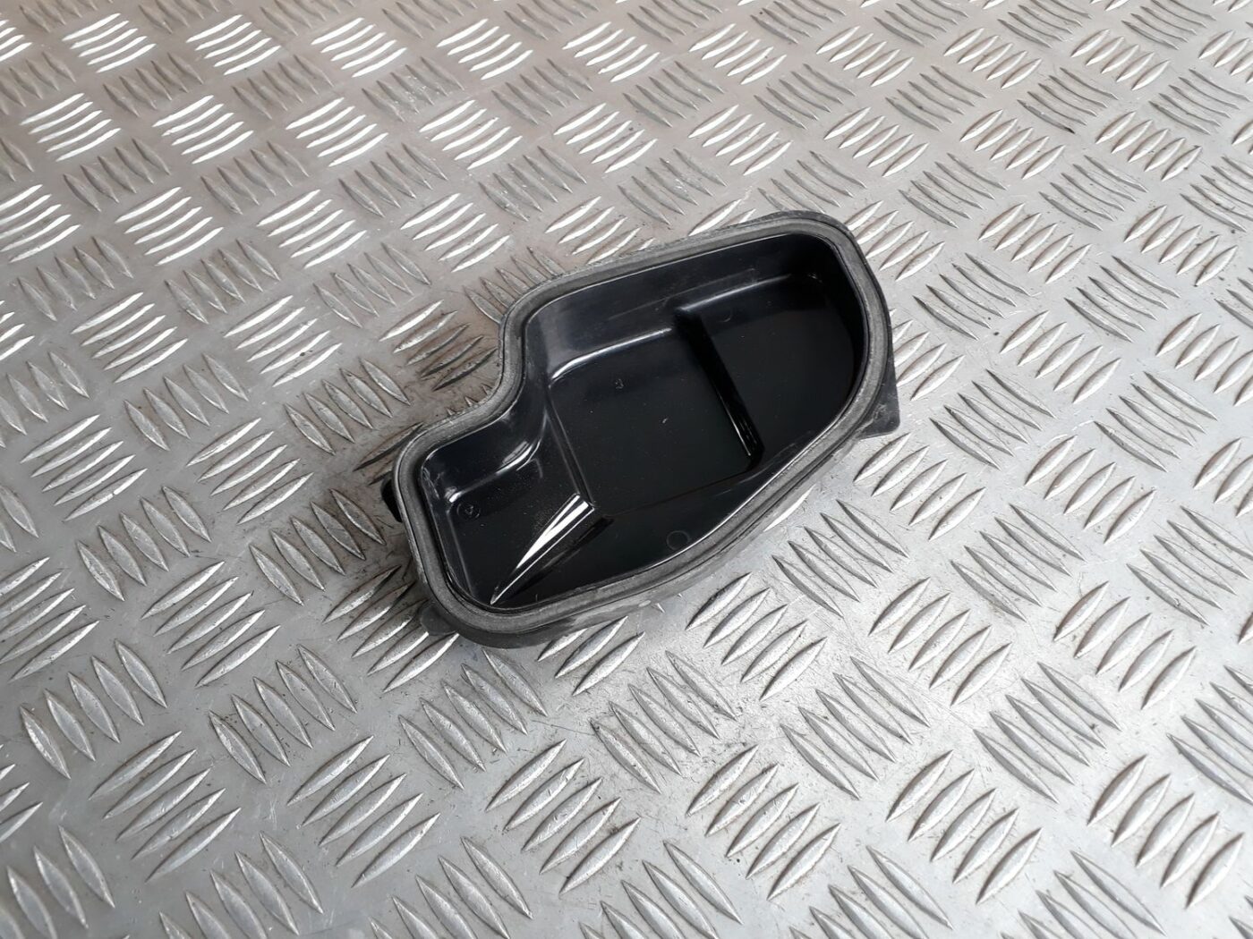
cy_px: 470
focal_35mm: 27
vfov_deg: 51.4
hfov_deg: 65.3
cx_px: 626
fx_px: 977
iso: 64
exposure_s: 1/33
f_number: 1.9
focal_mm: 3.6
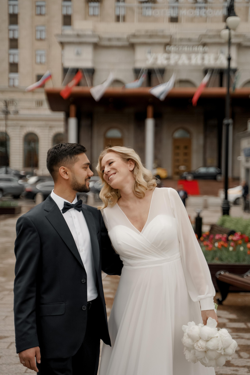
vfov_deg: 30.1
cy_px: 188
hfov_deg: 20.3
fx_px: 698
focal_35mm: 67
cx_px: 125
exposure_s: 1/3200
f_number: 2.8
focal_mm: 67
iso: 200
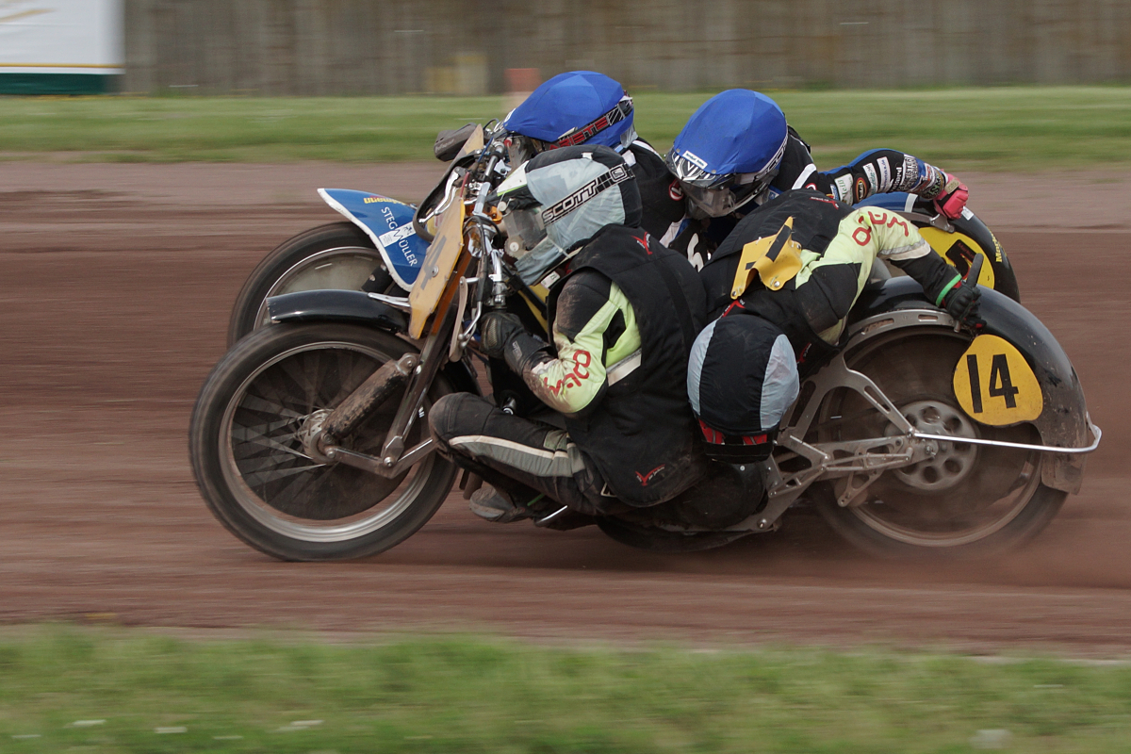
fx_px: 4712
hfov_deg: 13.7
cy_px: 377
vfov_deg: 9.1
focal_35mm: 150
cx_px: 566
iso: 200
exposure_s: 1/320
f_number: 9
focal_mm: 100
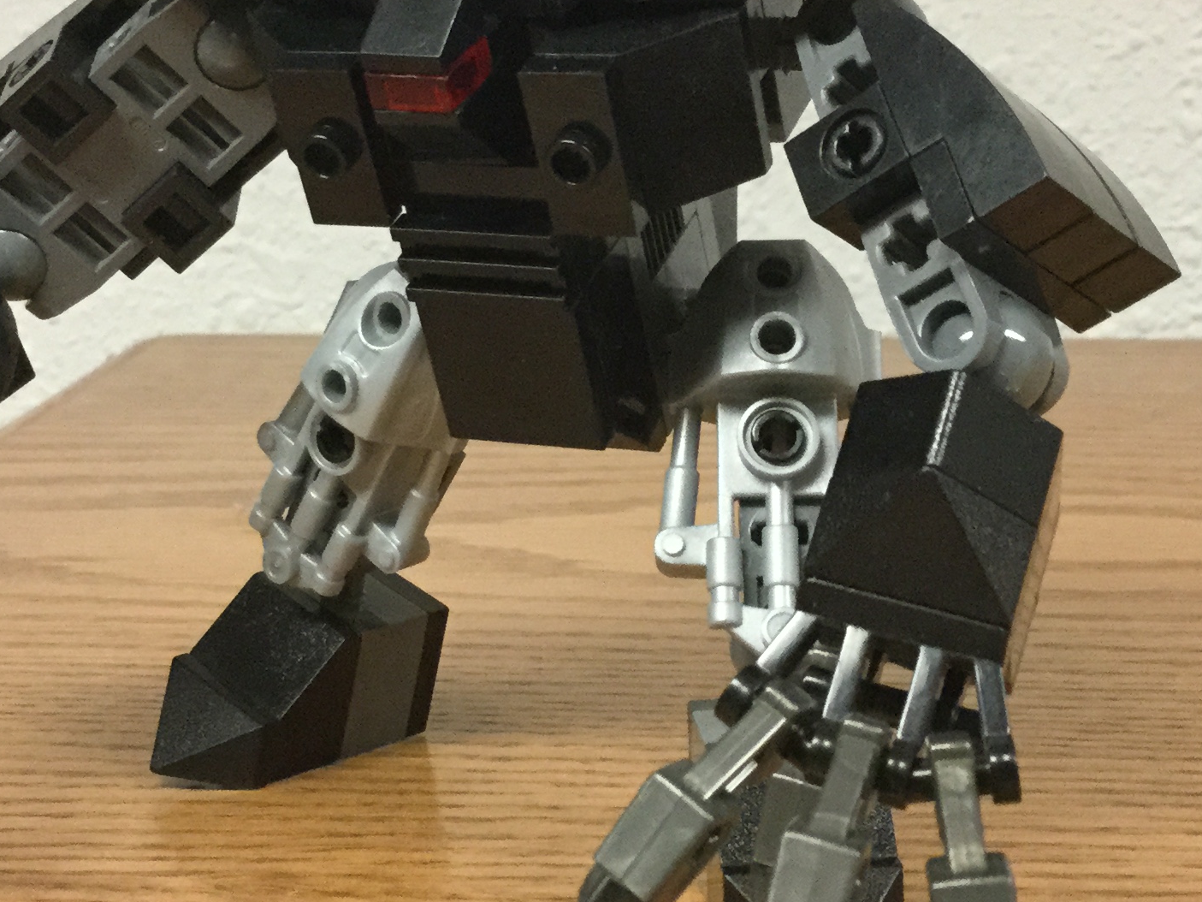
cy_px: 337
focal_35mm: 72
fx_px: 2500
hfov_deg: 27.0
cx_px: 566
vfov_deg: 20.4
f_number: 2.4
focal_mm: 3.3
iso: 160
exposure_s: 1/30
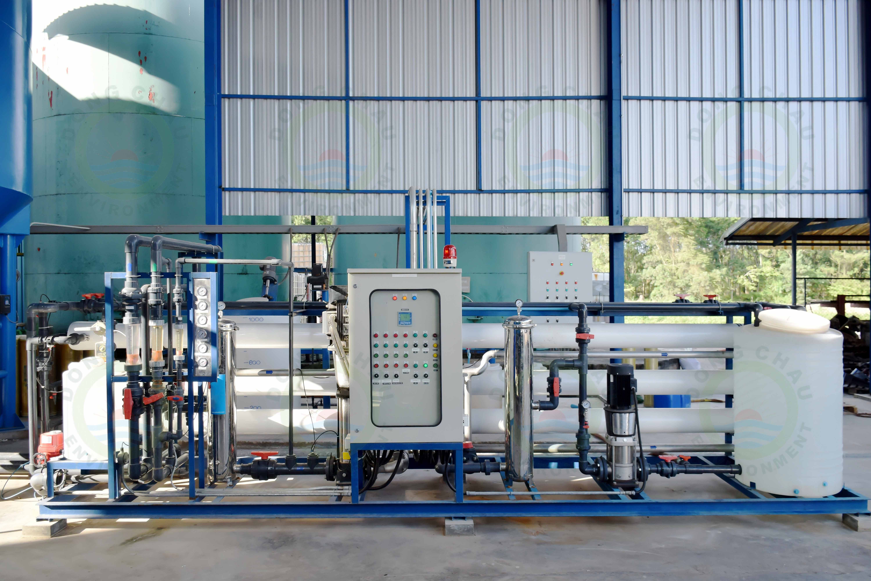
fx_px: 653
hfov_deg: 67.4
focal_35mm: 27
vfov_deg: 47.9
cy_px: 290
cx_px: 436
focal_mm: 18
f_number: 4
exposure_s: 1/500
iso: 400
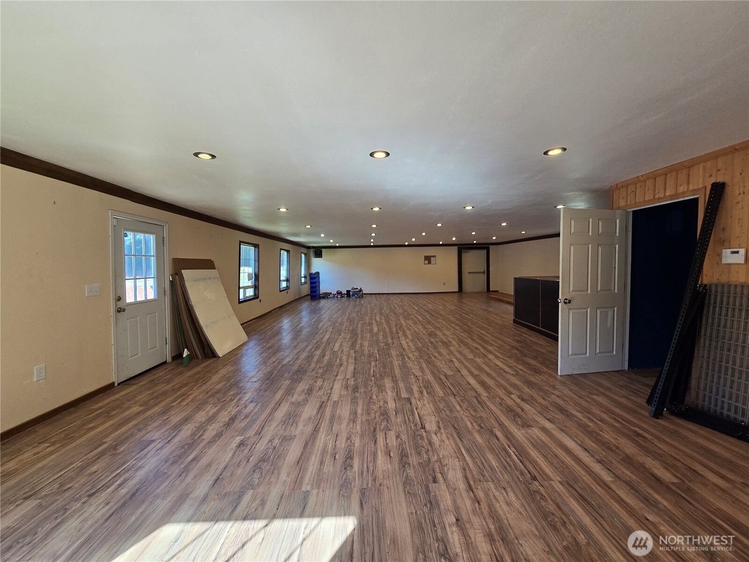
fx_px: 281
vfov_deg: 89.9
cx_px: 374
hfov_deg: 106.2
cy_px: 281
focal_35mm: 13
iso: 80
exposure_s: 1/120
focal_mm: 2.2
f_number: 2.2
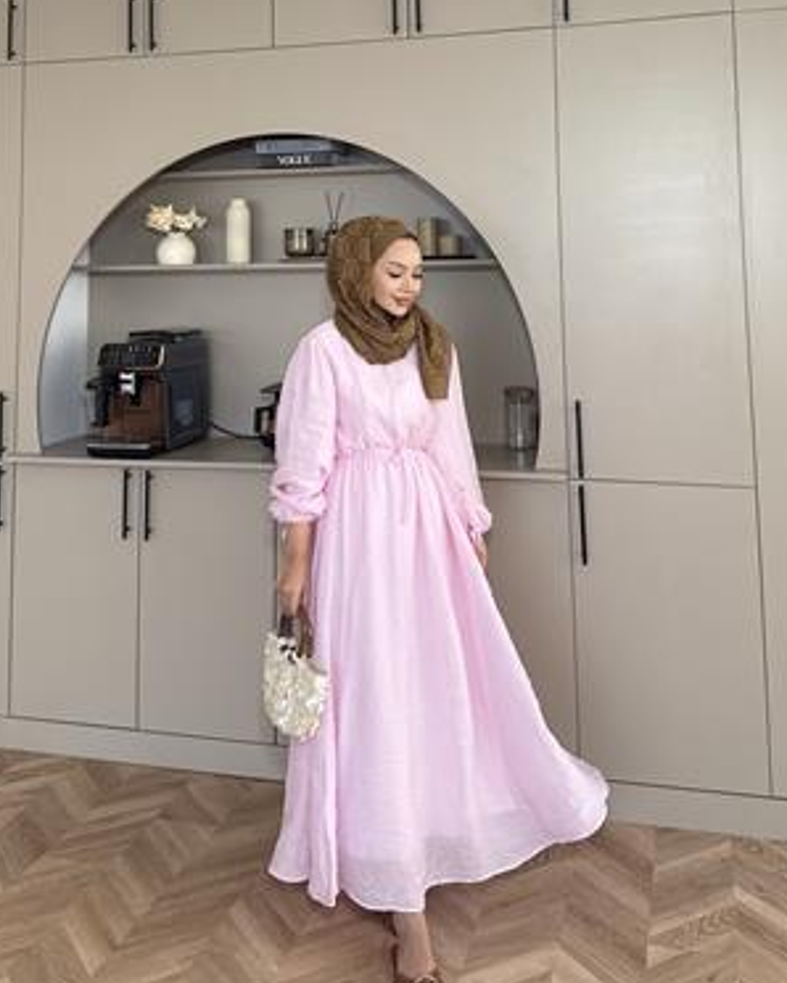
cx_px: 391
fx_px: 756
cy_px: 488
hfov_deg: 55.0
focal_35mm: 26
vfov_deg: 66.0
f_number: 1.78
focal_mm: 6.76
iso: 160
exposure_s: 1/121
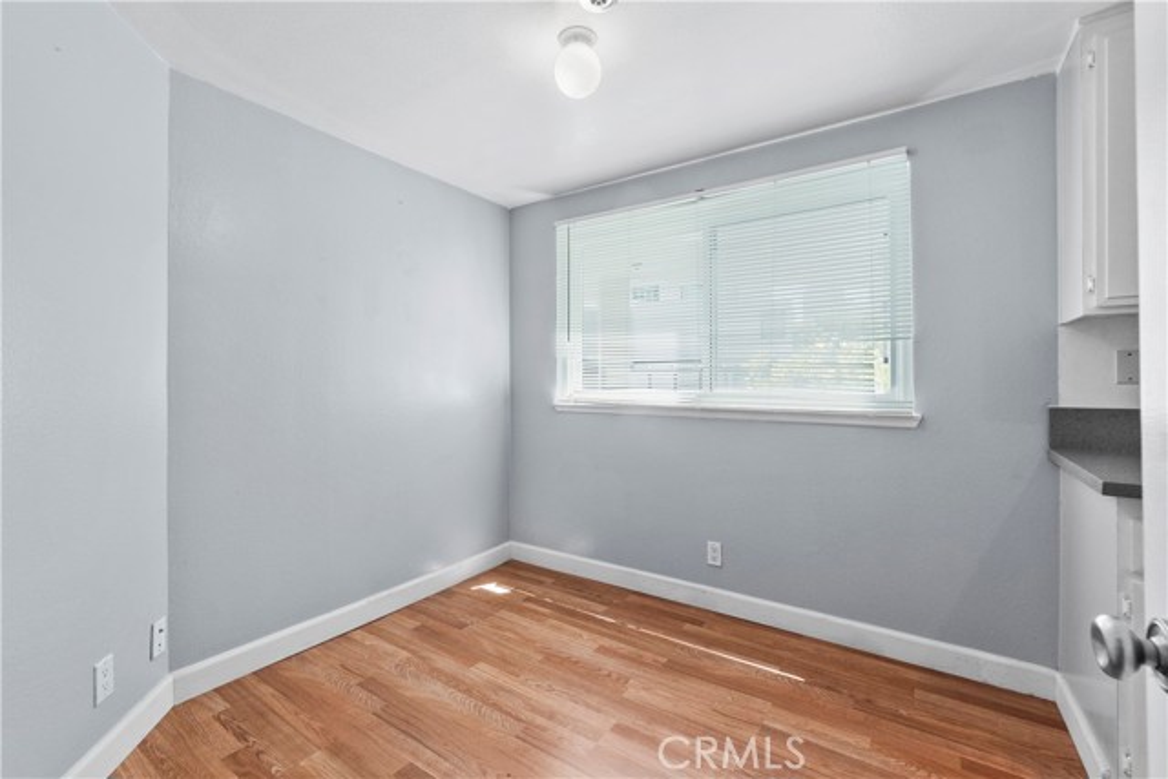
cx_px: 584
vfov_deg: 77.4
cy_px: 390
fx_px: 487
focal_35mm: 15
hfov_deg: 100.4
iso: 400
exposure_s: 1/20
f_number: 8
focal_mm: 10
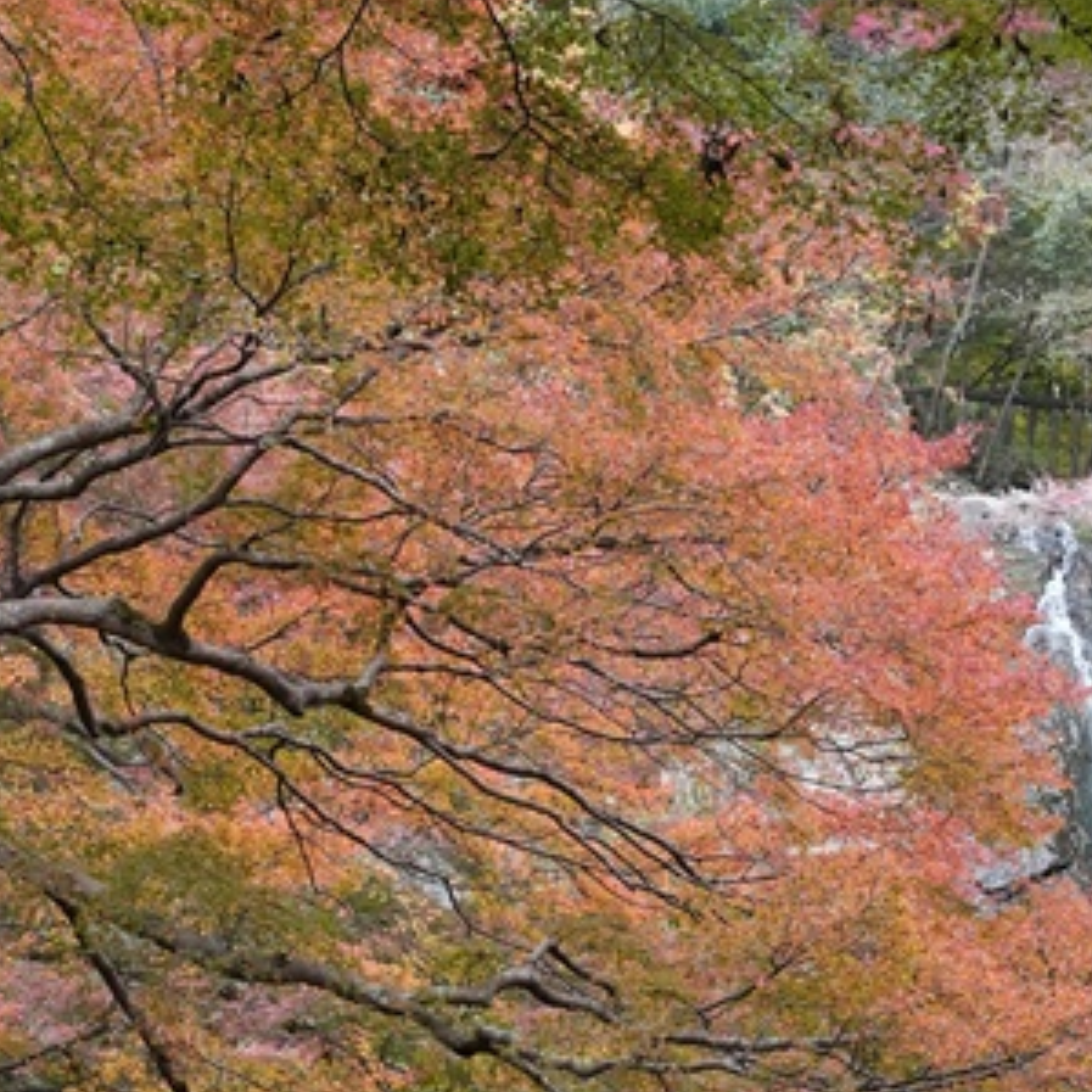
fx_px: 7995
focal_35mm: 224
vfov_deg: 7.8
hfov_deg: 7.8
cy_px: 950
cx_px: 608
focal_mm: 51.9
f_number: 4
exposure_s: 1/640
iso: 1250
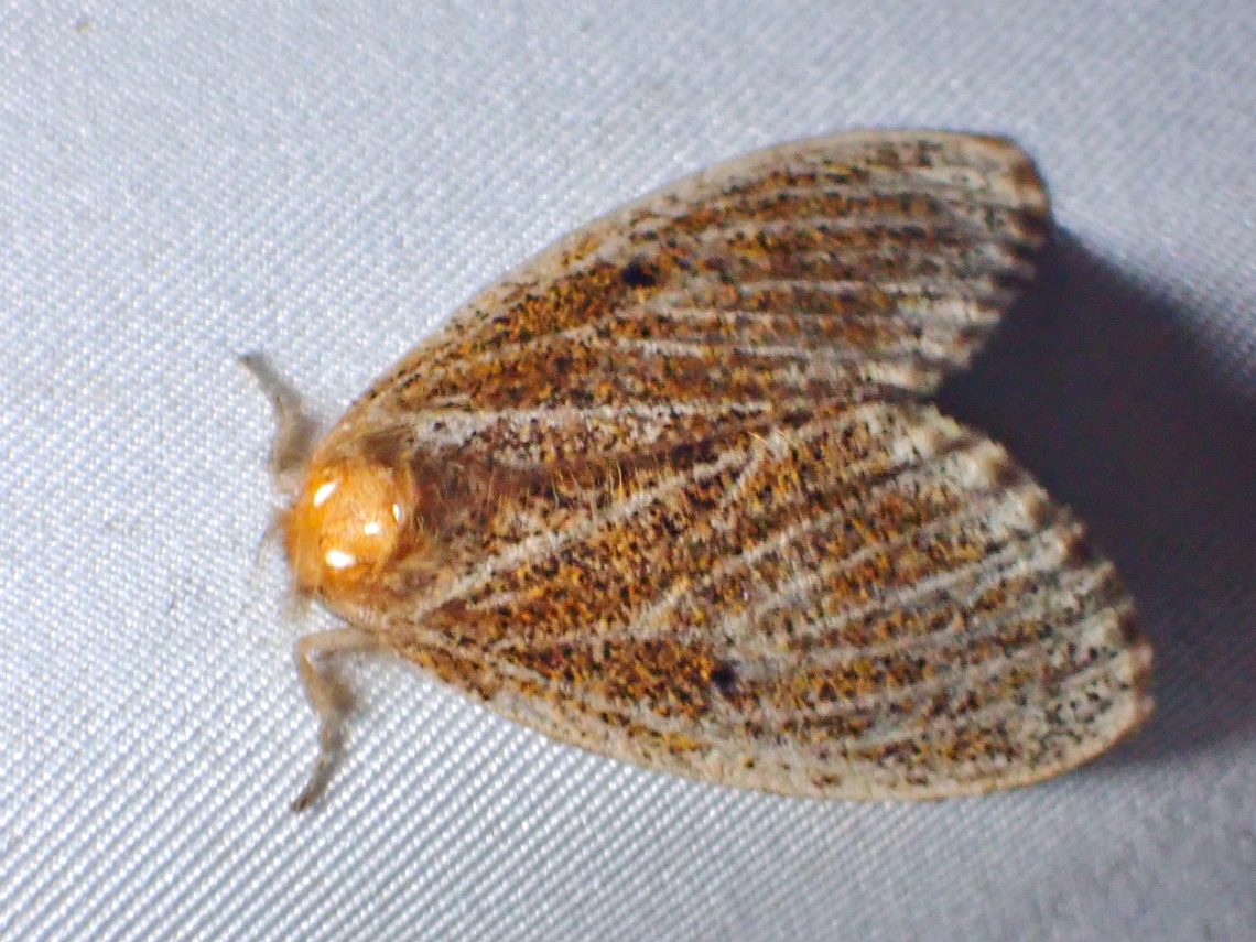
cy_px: 471
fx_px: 3628
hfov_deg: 19.6
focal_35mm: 100
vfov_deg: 14.8
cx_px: 628
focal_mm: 18
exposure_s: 1/100
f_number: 14
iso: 800
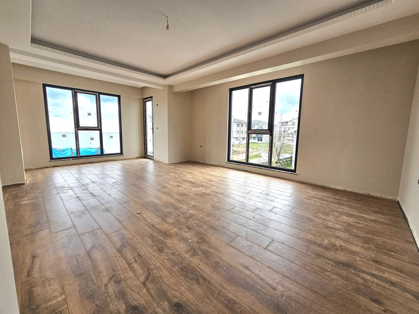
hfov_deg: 106.2
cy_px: 157
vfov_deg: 89.9
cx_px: 210
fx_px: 157
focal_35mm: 13
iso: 100
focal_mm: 2.2
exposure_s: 1/192
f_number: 2.2
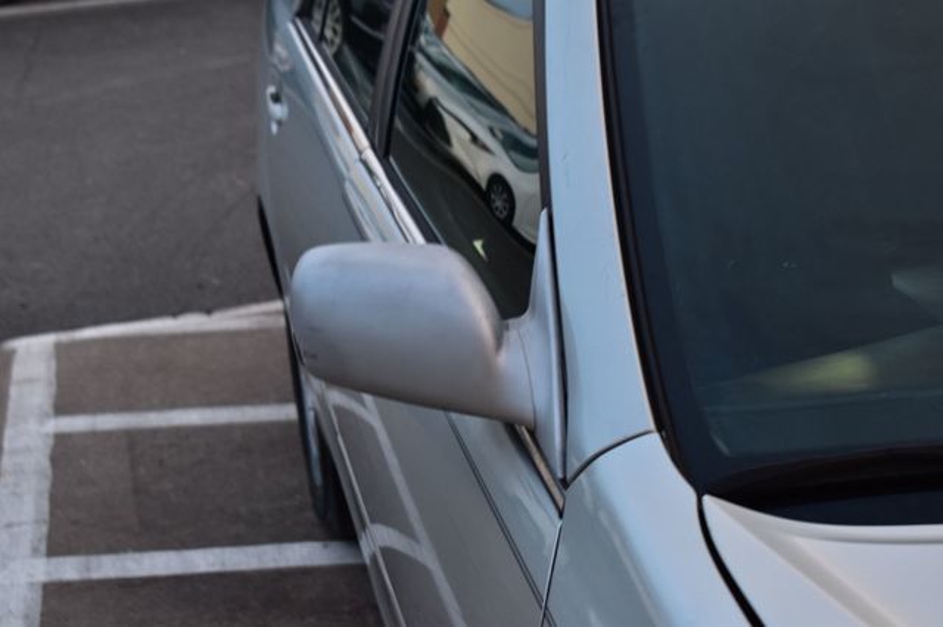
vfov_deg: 20.1
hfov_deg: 29.9
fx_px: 1767
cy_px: 314
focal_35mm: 68
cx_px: 472
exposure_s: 1/25
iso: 400
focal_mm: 45
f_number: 7.1
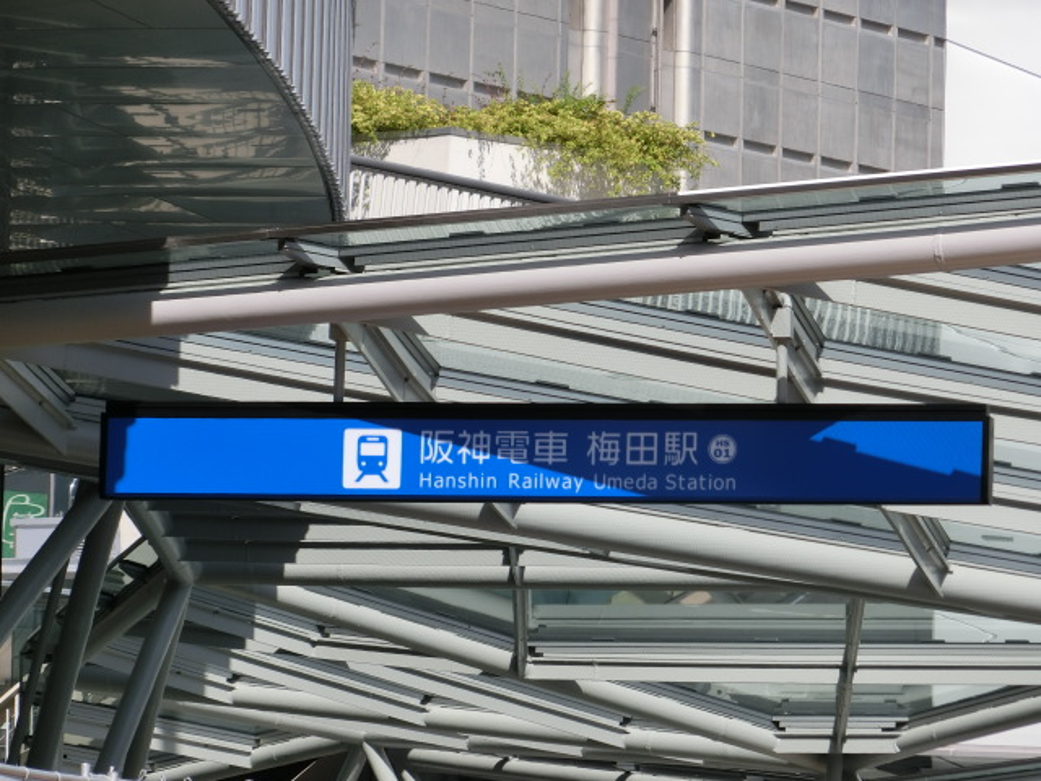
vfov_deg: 5.8
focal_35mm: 255
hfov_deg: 7.8
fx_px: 7669
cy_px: 390
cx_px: 520
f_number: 5.9
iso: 80
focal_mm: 45.4
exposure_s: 1/320
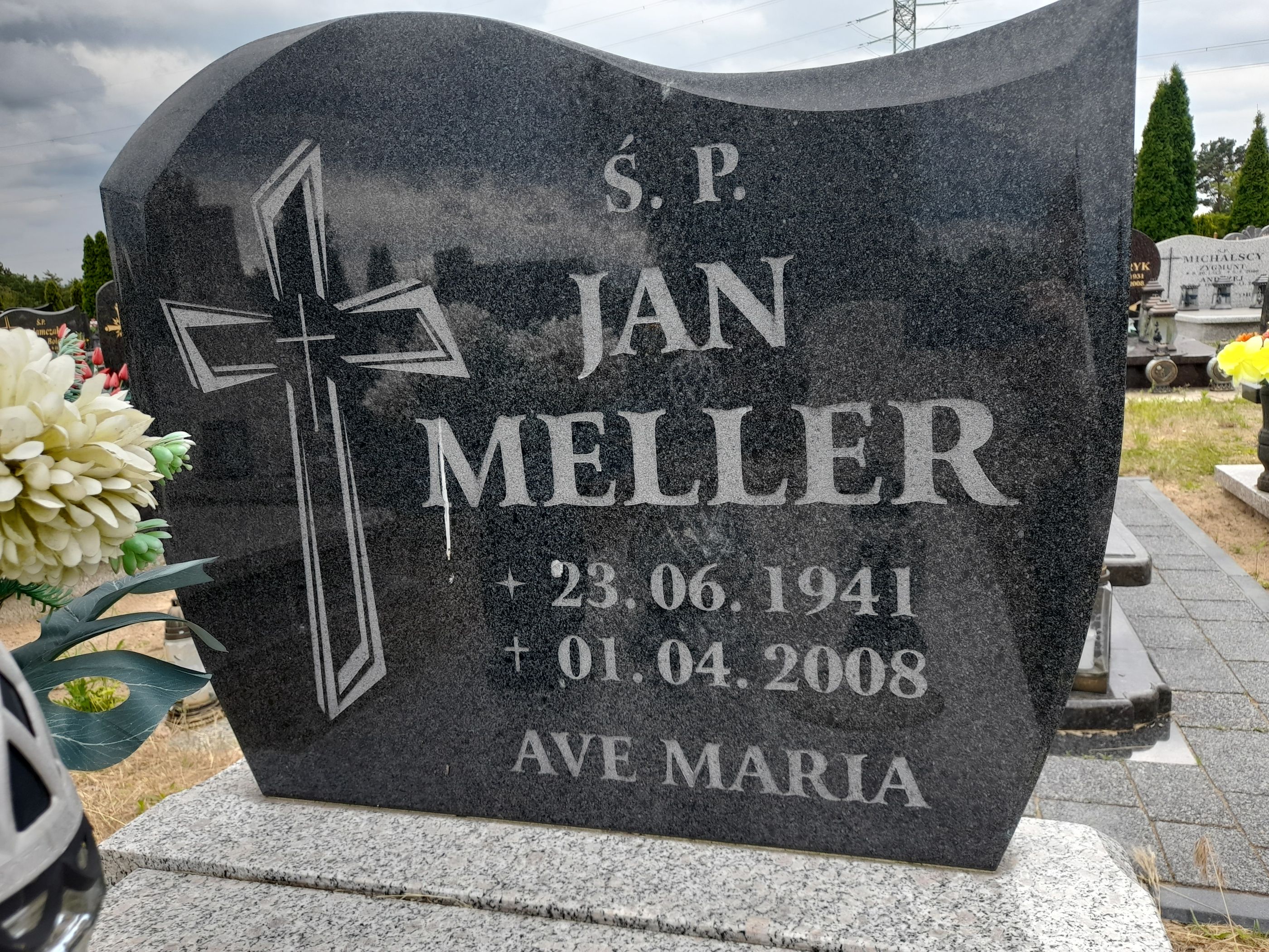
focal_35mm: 25
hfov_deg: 69.4
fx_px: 916
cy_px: 476
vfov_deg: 54.9
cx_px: 634
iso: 20
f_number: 2
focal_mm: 4.6
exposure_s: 1/182
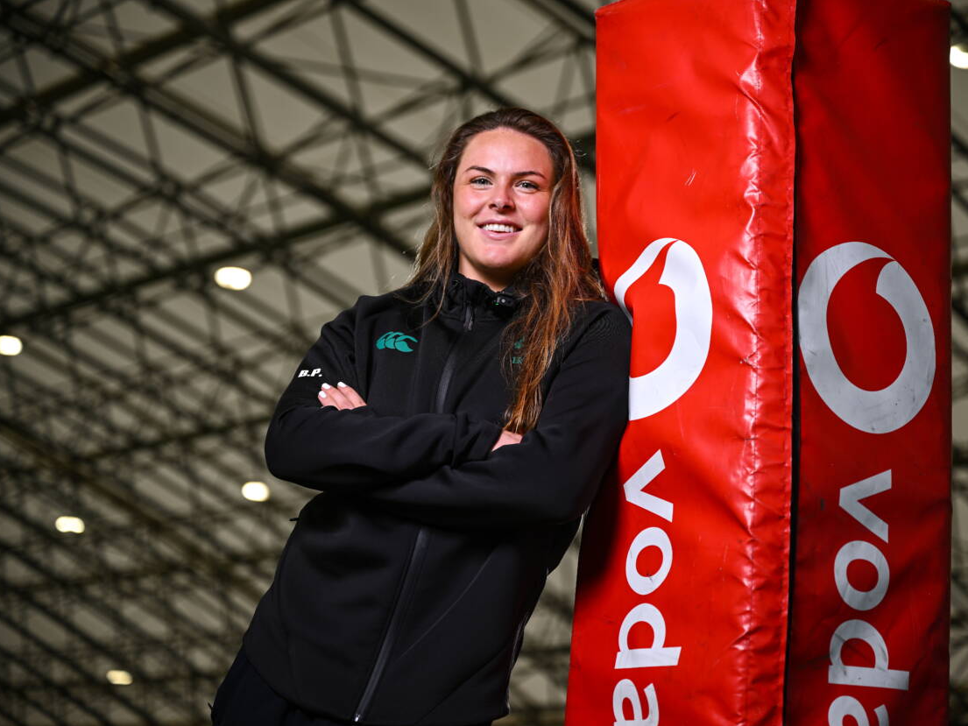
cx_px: 526
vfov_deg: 19.4
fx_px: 2125
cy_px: 363
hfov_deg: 25.6
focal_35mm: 76
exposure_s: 1/250
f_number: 2.8
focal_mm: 70
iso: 32
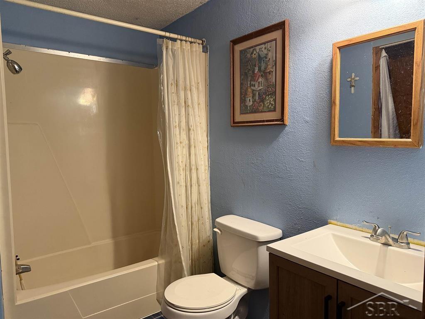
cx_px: 212
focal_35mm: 24
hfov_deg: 71.6
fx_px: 295
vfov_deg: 56.8
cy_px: 160
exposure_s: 1/60
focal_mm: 6.76
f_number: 1.78
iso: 800
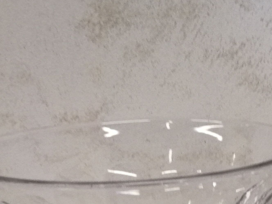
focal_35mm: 75
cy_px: 271
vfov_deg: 18.2
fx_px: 589
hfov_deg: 23.8
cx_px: 321
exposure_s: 1/50
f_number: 2.2
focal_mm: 2.38
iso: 64
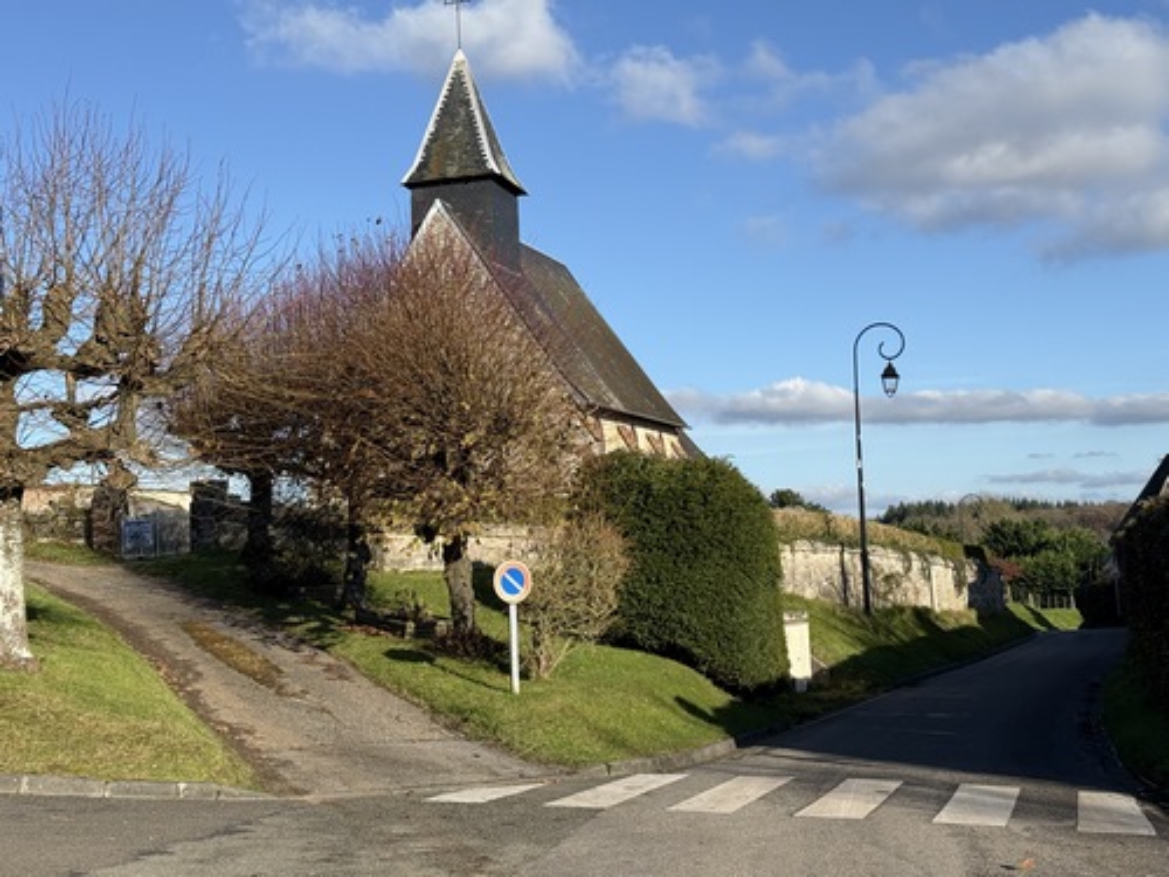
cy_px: 438
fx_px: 1621
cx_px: 584
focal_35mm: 48
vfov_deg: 30.3
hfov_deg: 39.7
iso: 64
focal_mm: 6.76
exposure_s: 1/3891
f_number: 1.78
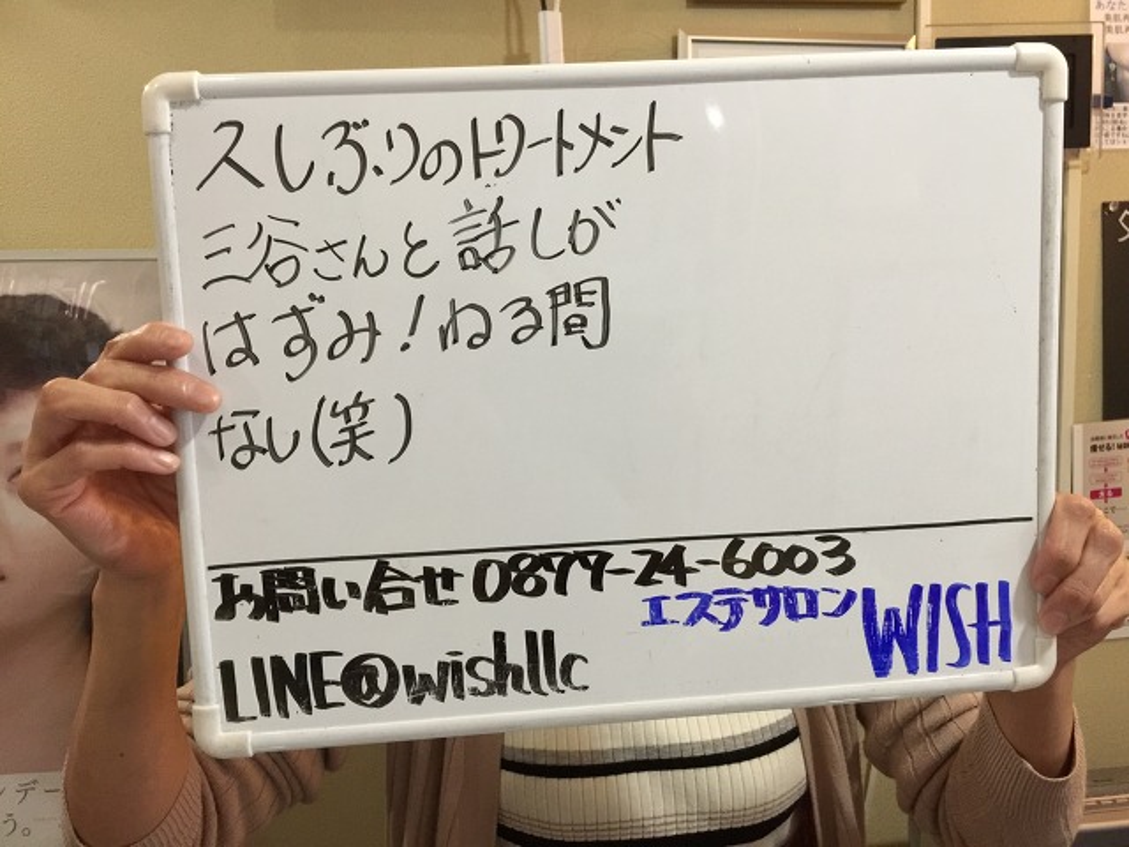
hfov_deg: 61.7
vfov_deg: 48.2
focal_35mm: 29
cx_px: 564
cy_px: 424
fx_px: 946
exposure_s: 1/15
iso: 125
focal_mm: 4.15
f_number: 2.2
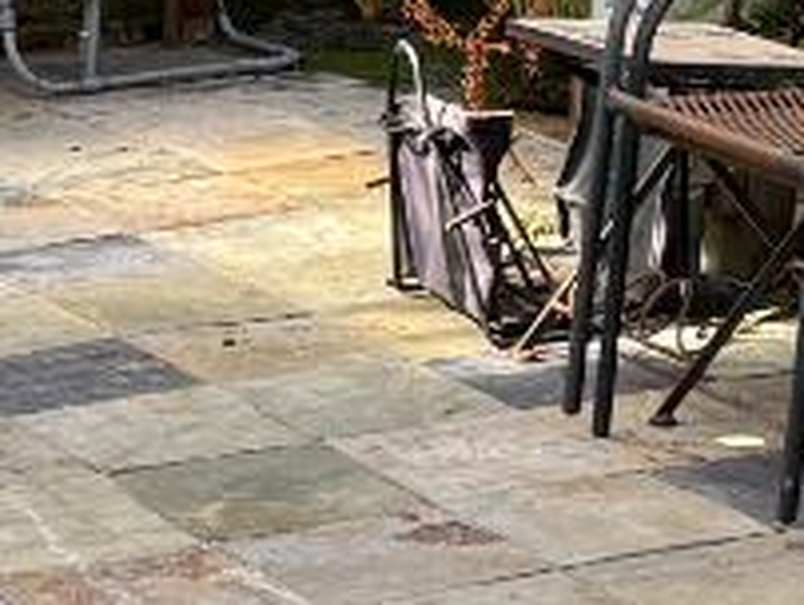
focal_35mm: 178
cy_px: 177
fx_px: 4139
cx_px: 183
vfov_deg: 8.4
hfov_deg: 11.1
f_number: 1.78
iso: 100
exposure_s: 1/310
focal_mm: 6.76
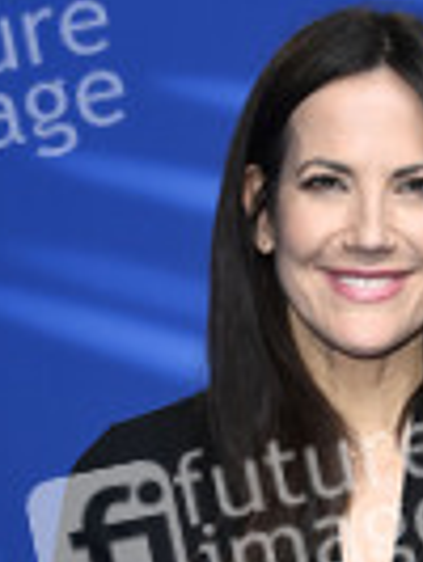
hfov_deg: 6.0
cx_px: 368
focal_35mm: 246
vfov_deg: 7.9
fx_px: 4002
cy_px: 735
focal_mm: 85
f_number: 5.6
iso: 1250
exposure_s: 1/250
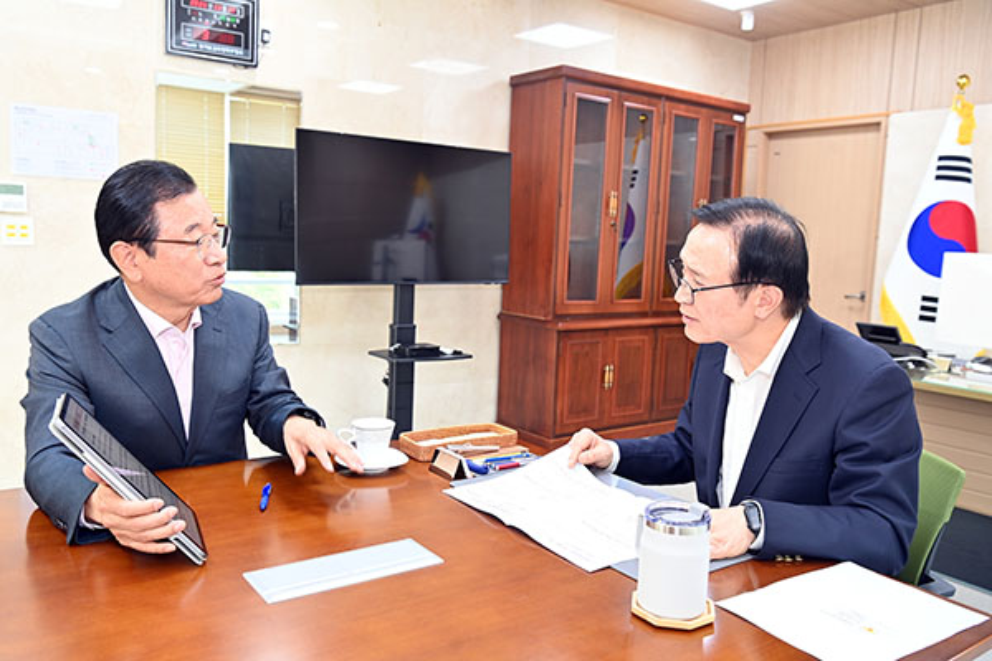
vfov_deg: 43.6
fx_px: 827
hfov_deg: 61.9
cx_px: 496
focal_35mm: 30
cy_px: 330
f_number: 4.5
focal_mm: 30
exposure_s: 1/80
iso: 800
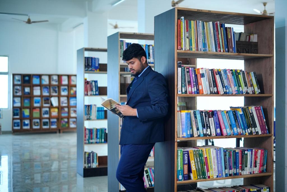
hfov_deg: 39.6
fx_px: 399
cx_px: 144
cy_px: 96
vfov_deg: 27.0
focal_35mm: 50
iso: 400
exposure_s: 1/320
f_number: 1.8
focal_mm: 50
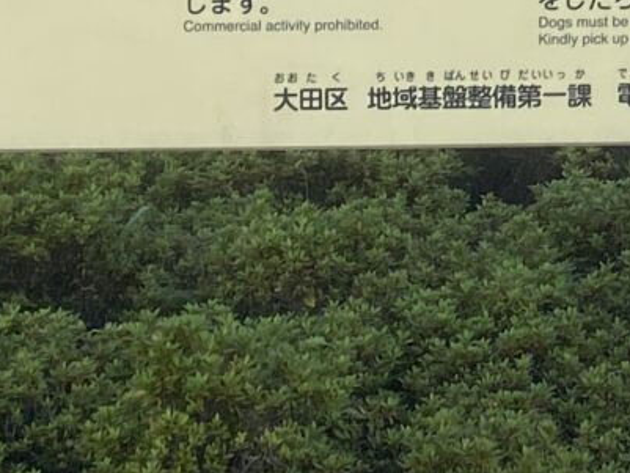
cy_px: -380
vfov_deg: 8.6
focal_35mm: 166
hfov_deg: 10.8
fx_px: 3022
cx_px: 1293
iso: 32
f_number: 1.8
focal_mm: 4.25
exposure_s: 1/719
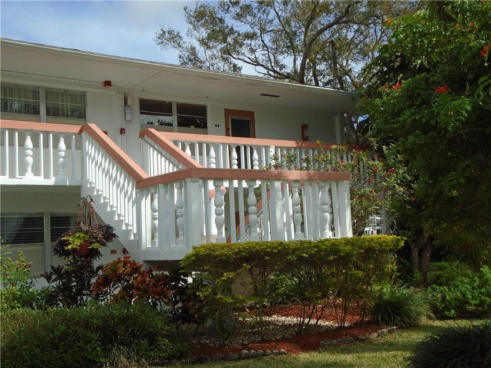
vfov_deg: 34.3
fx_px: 596
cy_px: 184
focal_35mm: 42
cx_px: 246
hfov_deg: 44.8
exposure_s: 1/800
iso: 100
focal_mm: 7.4
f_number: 4.1
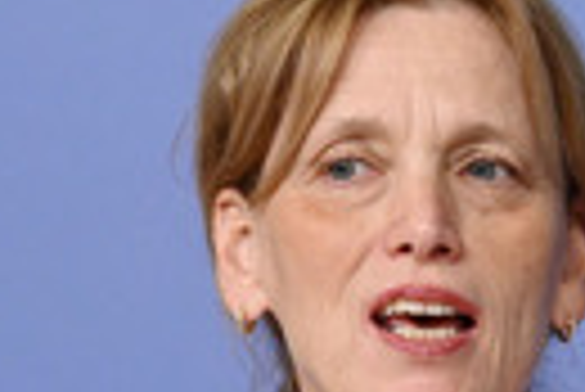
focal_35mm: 625
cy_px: 491
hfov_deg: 3.3
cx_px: 358
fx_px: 10167
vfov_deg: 2.2
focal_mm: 180
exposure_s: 1/800
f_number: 5.6
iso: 4000
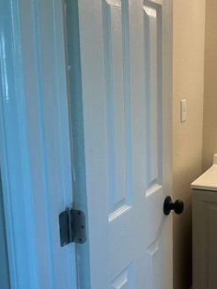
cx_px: 148
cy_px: 161
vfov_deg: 38.1
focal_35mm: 50
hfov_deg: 28.9
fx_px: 418
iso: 64
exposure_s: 1/120
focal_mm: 5.7
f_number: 1.5
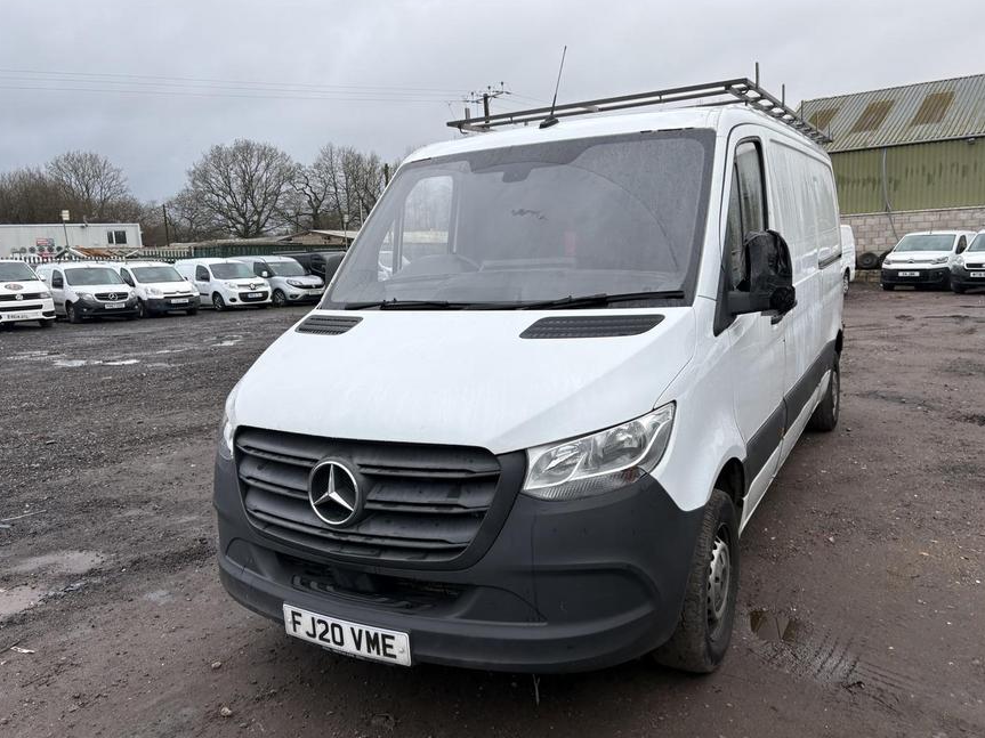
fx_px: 768
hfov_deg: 65.3
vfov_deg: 51.3
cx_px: 503
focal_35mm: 27
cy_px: 373
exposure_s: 1/122
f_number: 1.6
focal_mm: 5.96
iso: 40
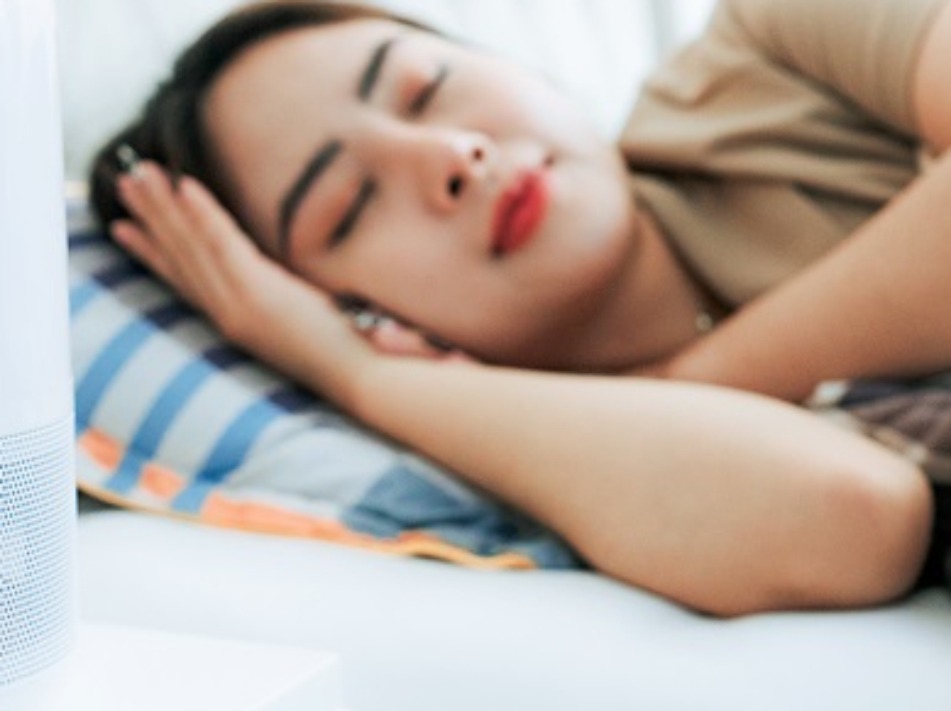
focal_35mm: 70
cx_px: 88
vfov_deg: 21.0
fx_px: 1921
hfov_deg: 26.8
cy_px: 366
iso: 400
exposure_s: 1/125
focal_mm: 17
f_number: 2.2
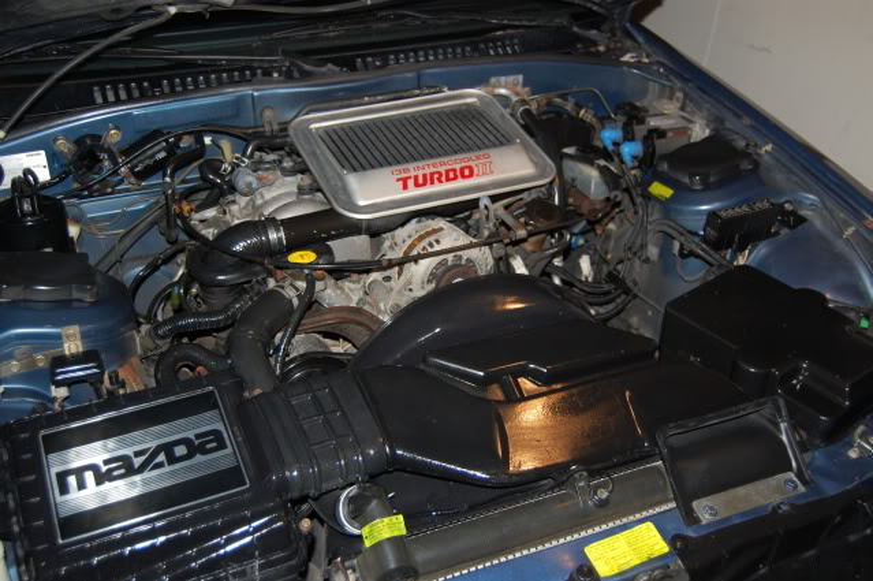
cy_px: 290
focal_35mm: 39
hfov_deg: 49.6
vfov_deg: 34.2
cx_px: 436
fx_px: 945
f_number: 4
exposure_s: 1/60
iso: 400
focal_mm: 26
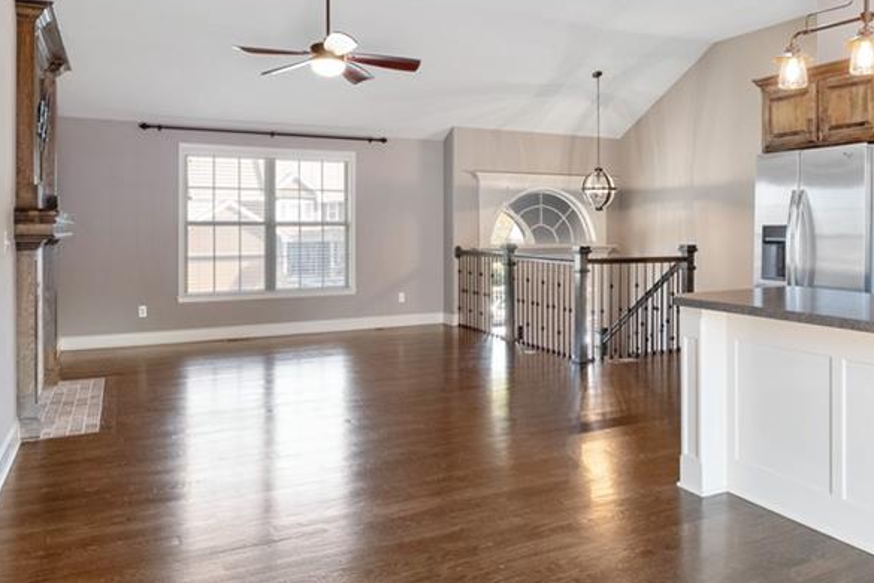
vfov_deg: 46.1
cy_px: 232
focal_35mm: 28
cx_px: 542
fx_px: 680
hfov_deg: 64.6
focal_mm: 8
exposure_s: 1/3
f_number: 8
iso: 400
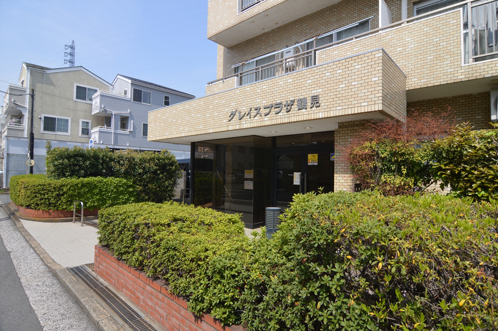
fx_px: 249
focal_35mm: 18
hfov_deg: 90.0
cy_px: 166
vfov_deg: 67.3
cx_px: 249
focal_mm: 12
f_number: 8
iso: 100
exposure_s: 1/250
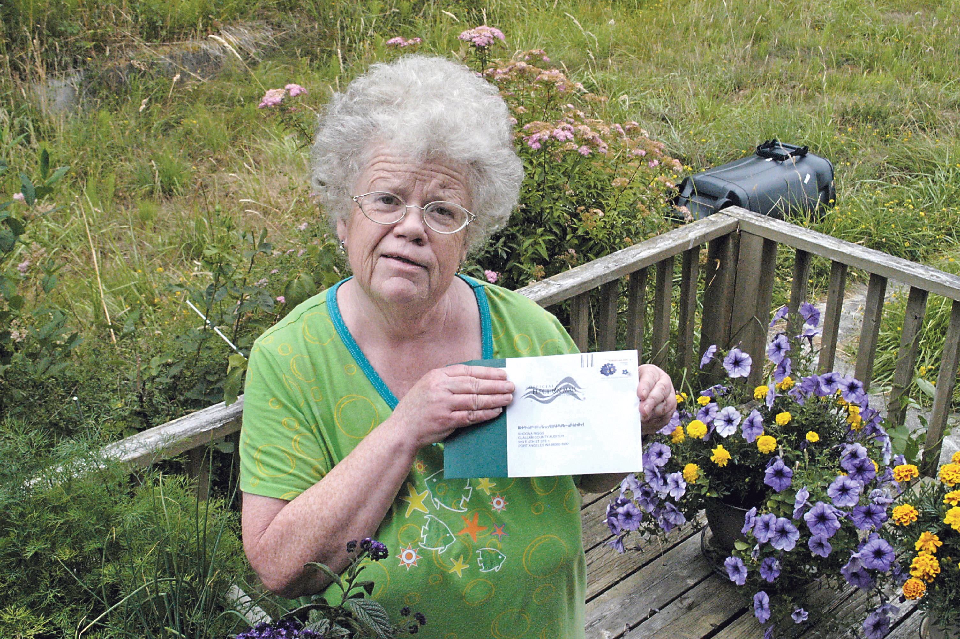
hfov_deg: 46.4
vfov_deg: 31.8
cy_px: 320
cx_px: 480
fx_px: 1119
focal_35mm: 42
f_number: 11
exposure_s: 1/500
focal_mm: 28
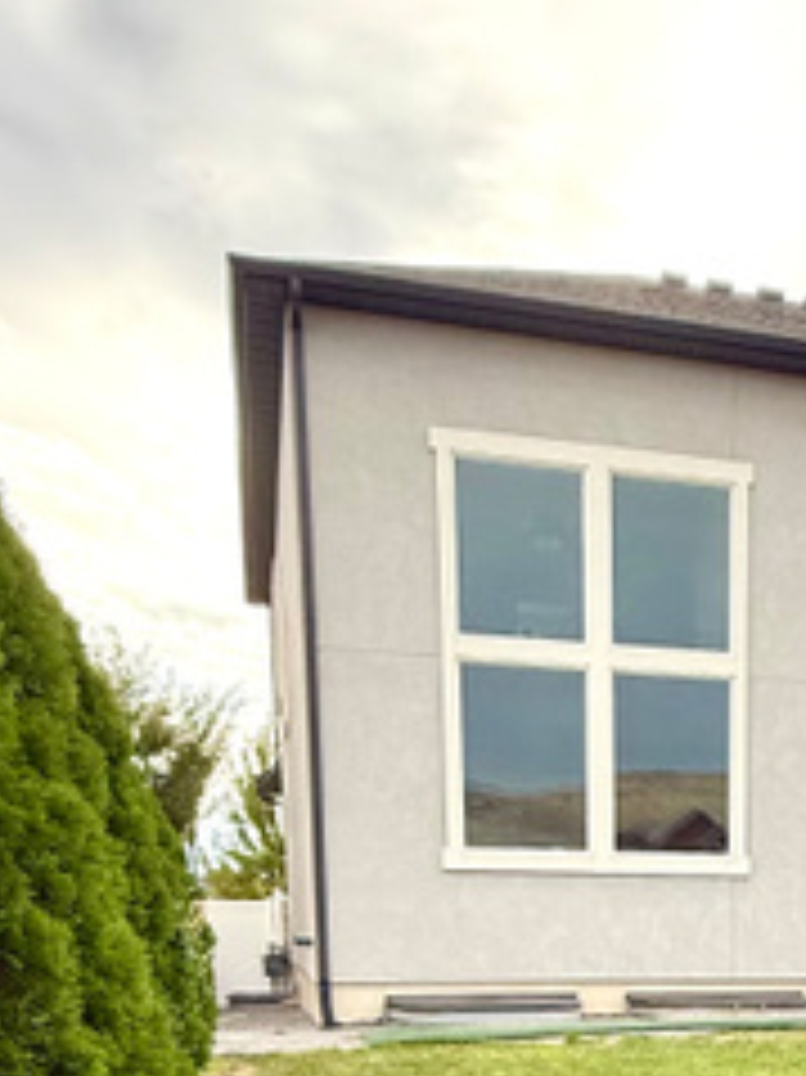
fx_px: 1398
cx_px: 738
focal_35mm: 45
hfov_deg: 30.6
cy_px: 1189
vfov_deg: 35.8
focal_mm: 2.22
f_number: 2.2
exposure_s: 1/455
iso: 64
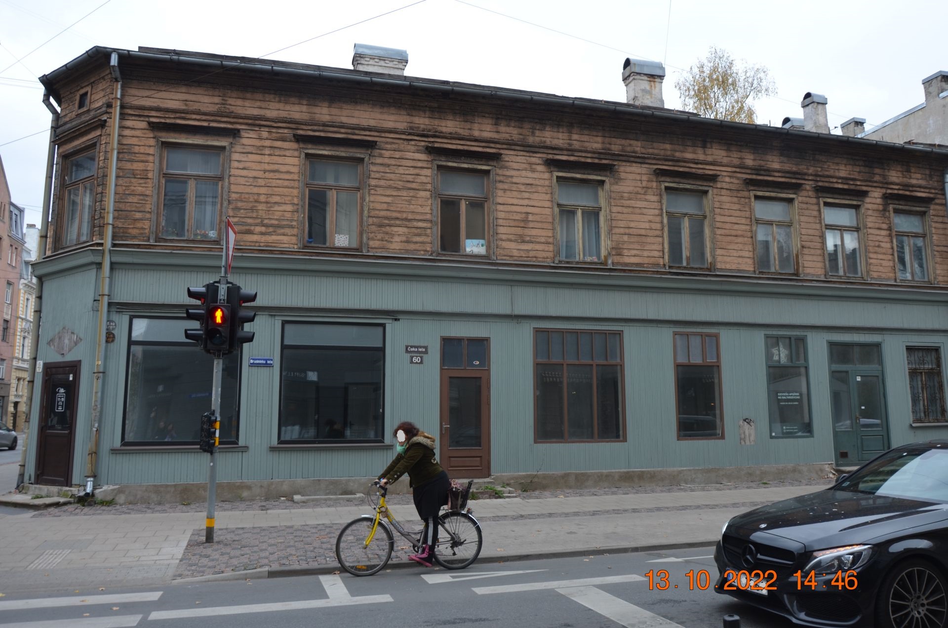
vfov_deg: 47.7
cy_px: 314
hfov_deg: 67.5
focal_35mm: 27
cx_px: 474
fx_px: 710
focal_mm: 18
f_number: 5.6
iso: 200
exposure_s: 1/125
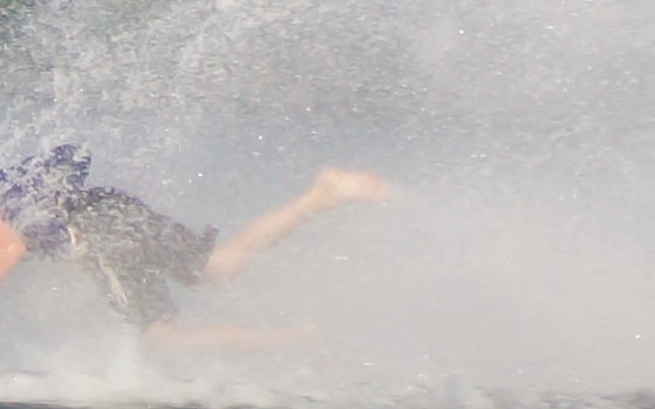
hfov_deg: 3.1
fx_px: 12136
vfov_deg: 1.9
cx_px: 80
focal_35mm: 680
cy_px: 196
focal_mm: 250
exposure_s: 1/400
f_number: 6.3
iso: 320
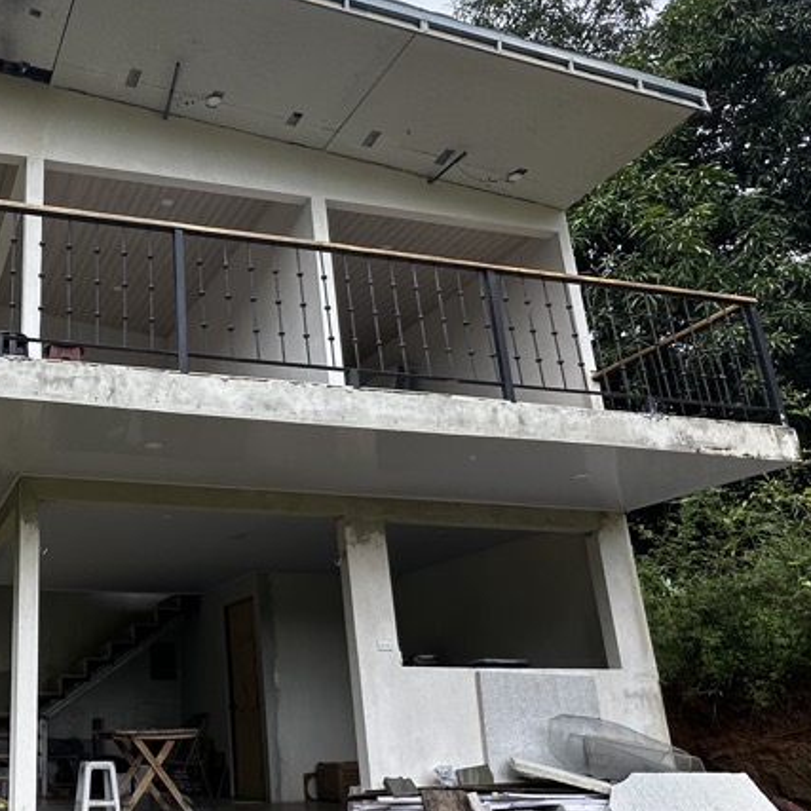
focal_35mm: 35
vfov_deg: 47.2
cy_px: 419
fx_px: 928
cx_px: 92
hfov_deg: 43.4
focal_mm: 2.22
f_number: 2.2
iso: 40
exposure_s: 1/280
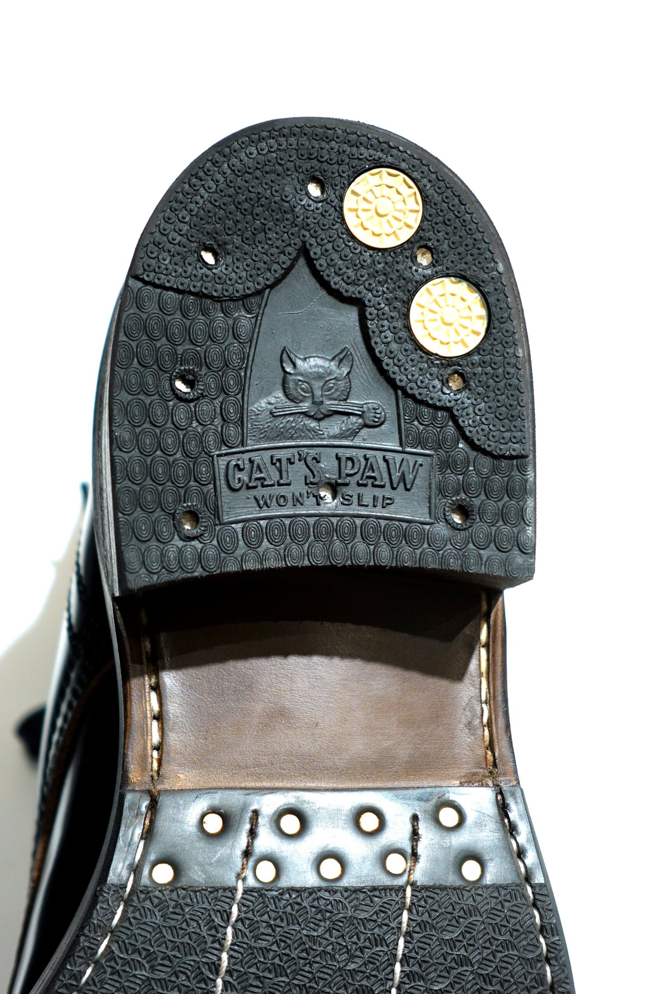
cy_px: 497
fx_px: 1933
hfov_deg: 19.5
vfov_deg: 28.8
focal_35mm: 70
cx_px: 332
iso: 400
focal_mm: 25.7
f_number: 2.8
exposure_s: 1/80
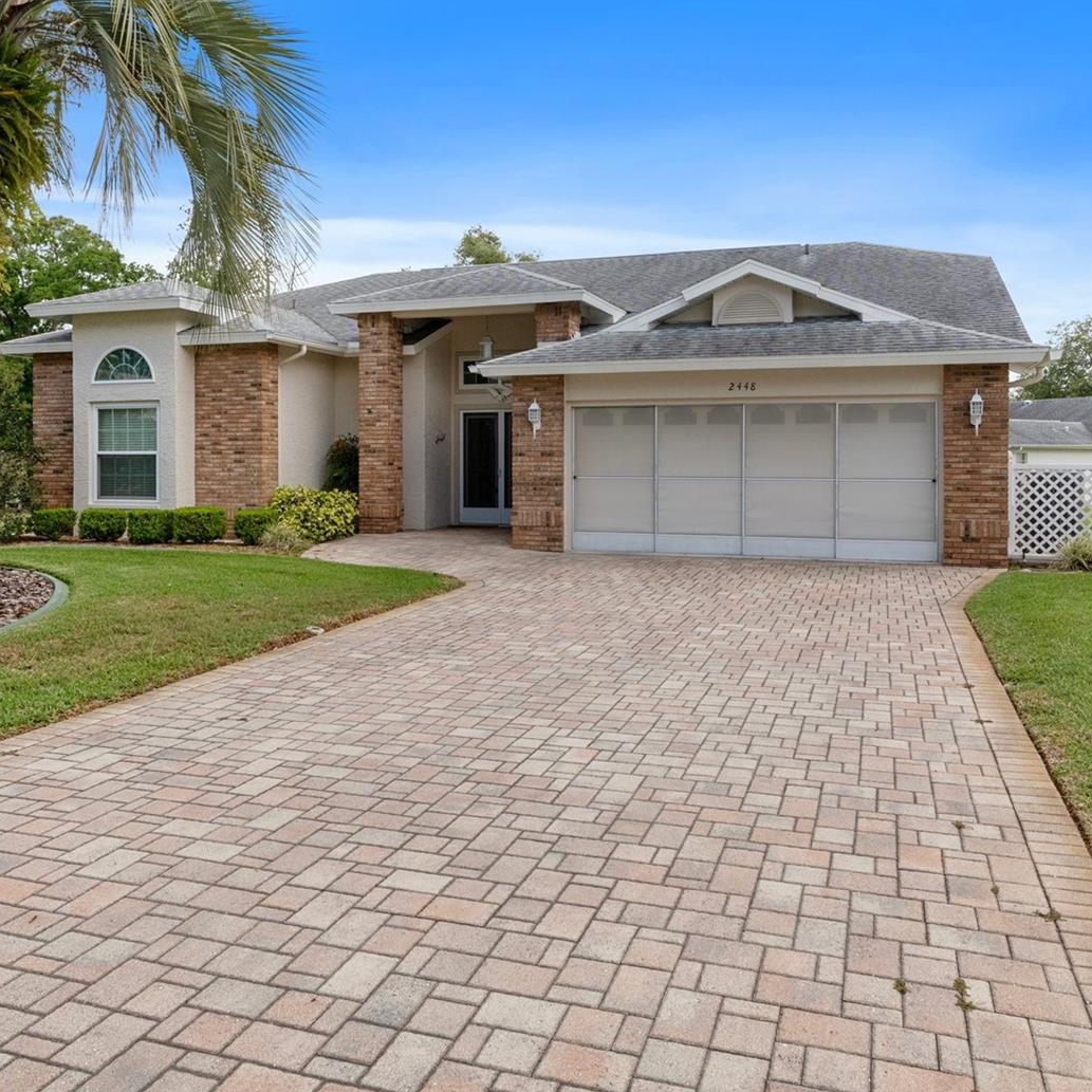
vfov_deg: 61.6
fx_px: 916
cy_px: 540
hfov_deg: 61.6
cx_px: 566
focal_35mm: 26
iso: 250
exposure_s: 1/500
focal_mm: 13
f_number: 8
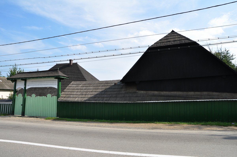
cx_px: 118
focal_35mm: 27
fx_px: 178
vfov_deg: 47.8
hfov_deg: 67.4
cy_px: 78
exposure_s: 1/500
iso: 400
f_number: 11
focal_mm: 18
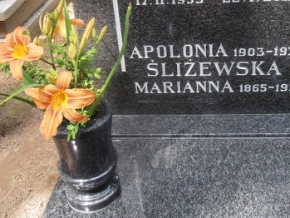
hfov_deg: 42.7
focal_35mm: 44
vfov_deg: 31.5
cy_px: 27
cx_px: 177
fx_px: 369
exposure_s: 1/60
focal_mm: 4.2
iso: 80
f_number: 3
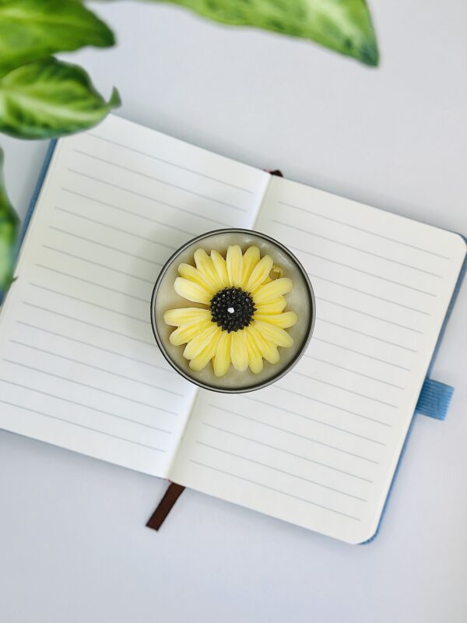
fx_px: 863
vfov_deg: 39.7
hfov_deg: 30.3
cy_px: 312
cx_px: 234
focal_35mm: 48
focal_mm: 6.86
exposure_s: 1/193
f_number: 1.78
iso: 80
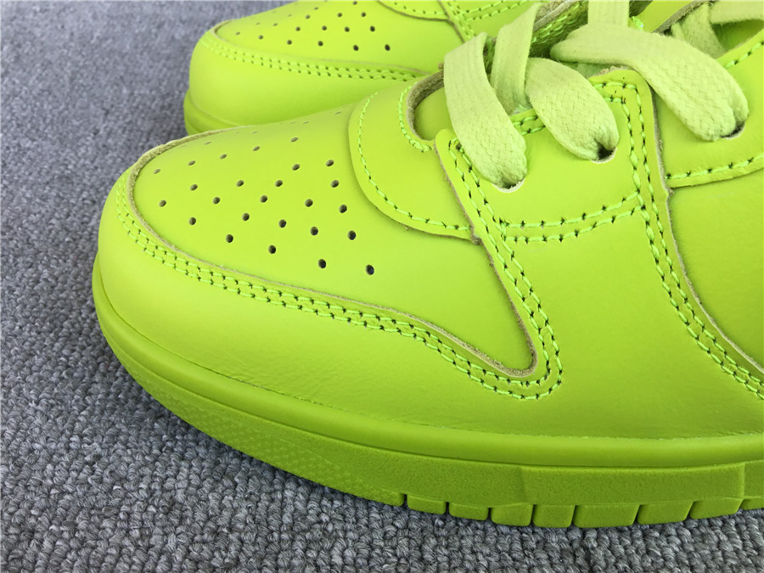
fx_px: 684
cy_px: 286
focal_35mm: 31
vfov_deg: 45.4
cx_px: 382
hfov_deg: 58.4
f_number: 2.4
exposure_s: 1/219
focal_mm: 3.3
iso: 25
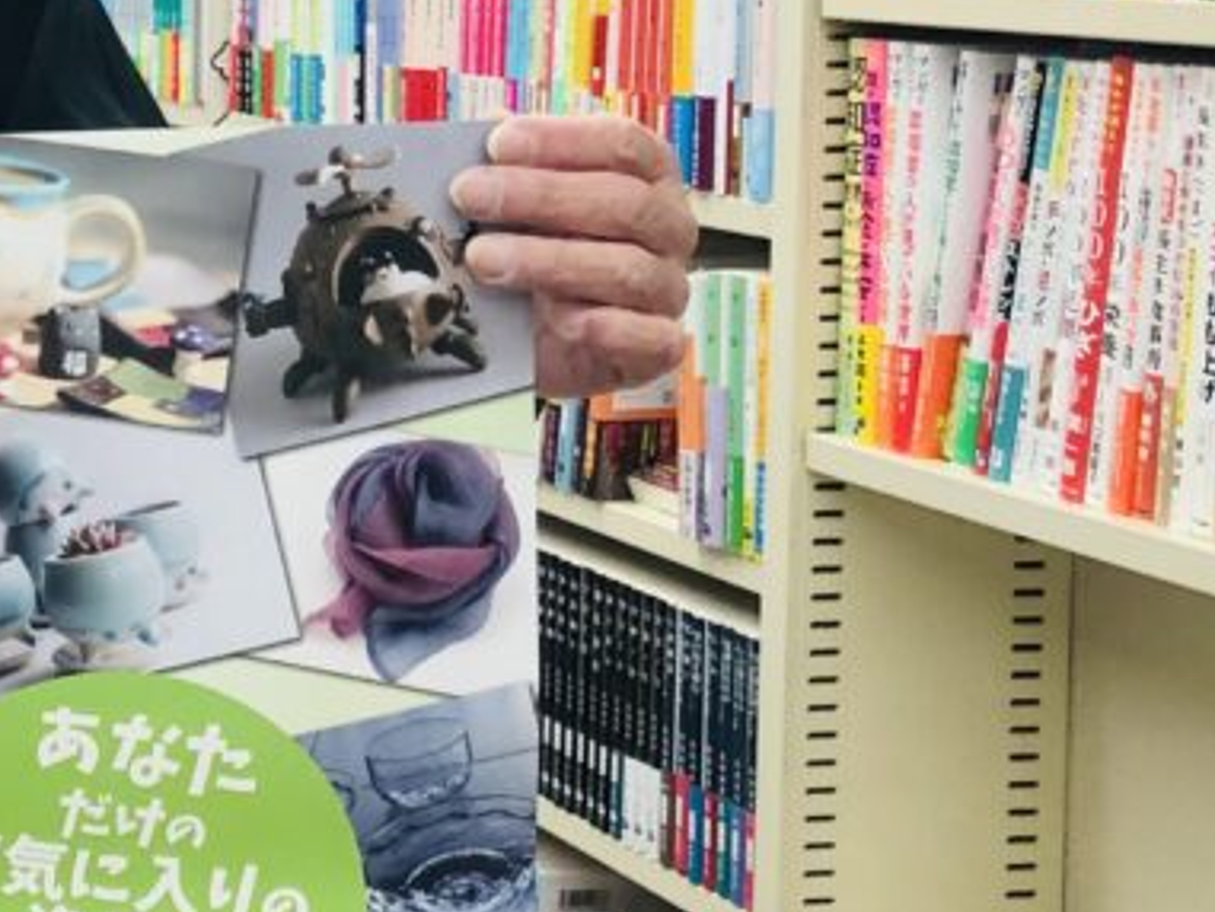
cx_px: -593
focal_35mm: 94
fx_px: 3300
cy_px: 118
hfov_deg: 18.5
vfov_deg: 15.6
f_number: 1.8
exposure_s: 1/25
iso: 40
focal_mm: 3.99
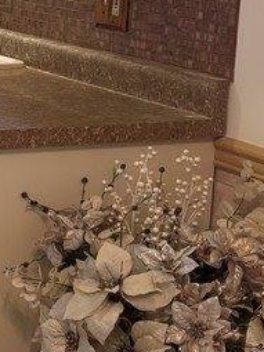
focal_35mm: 110
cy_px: 131
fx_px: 1119
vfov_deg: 17.9
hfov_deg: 12.5
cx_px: -178
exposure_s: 1/60
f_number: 1.6
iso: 100
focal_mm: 5.96
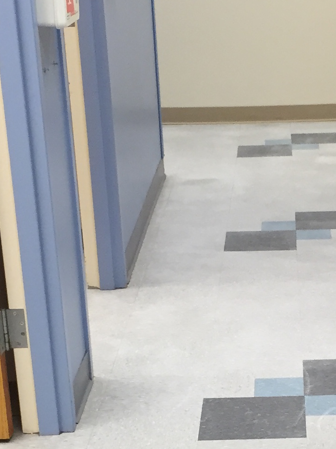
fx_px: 1269
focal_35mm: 98
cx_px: 302
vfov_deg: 19.8
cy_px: 375
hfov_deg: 14.9
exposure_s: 1/40
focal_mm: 4.15
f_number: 2.2
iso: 40
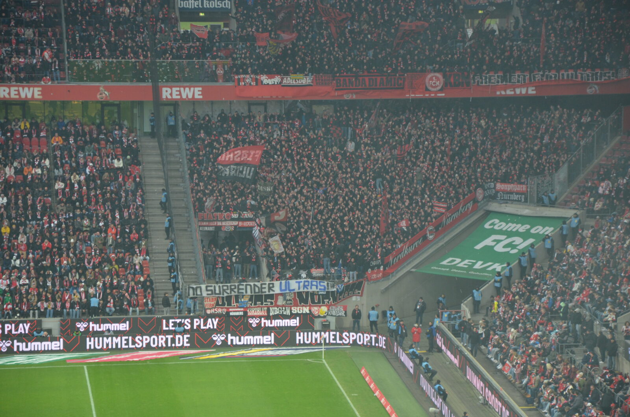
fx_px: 2751
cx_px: 315
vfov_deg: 8.7
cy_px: 208
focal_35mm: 158
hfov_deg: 13.1
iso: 800
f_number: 5.6
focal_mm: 105
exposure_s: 1/125
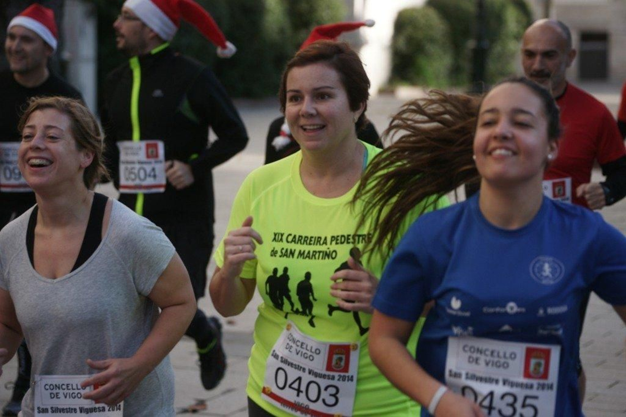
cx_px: 313
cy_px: 208
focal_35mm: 140
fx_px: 2434
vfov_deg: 9.8
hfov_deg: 14.7
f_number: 5
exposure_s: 1/500
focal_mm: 140
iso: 320
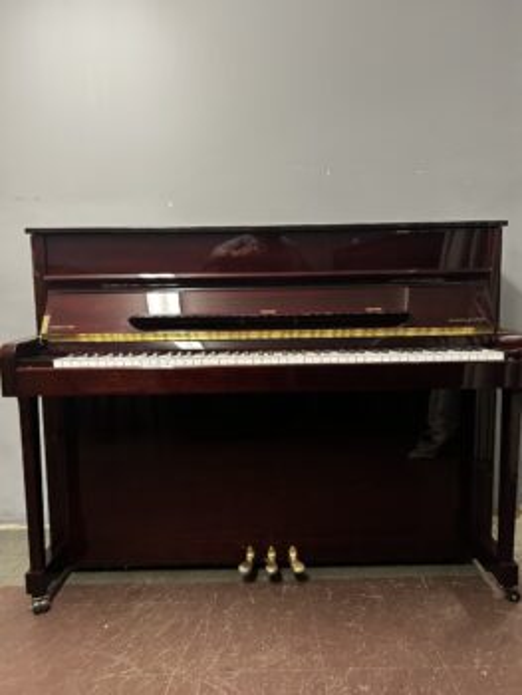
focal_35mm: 26
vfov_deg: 67.3
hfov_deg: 53.1
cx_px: 261
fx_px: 522
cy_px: 348
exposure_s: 1/60
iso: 320
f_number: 1.5
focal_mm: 5.7
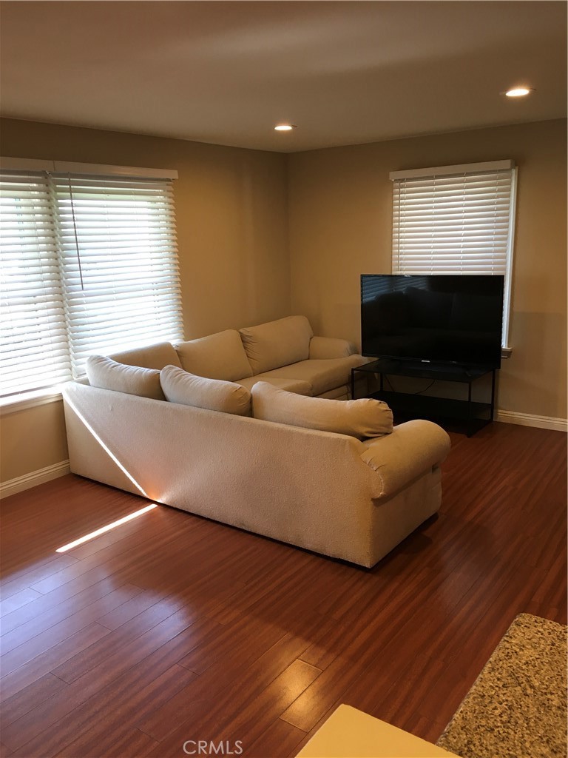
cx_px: 284
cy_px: 379
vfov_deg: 61.7
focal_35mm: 29
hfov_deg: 48.2
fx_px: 634
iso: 64
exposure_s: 1/30
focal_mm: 4.15
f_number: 2.2
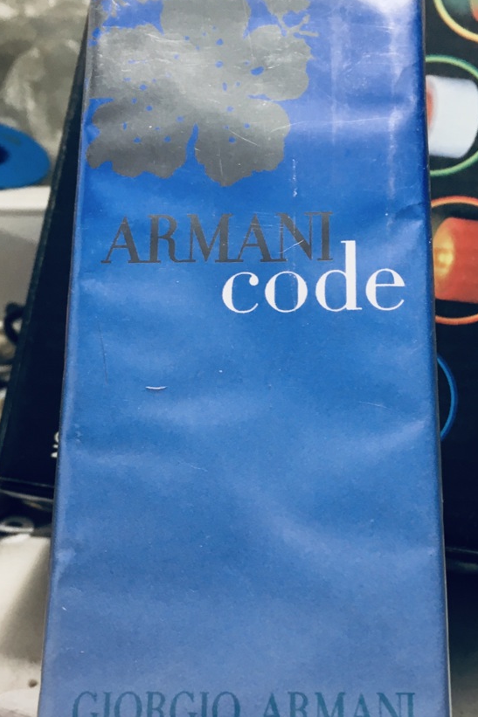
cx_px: 288
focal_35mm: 49
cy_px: 451
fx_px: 976
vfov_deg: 40.1
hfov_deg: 27.4
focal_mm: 4.15
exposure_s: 1/33
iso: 80
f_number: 2.2
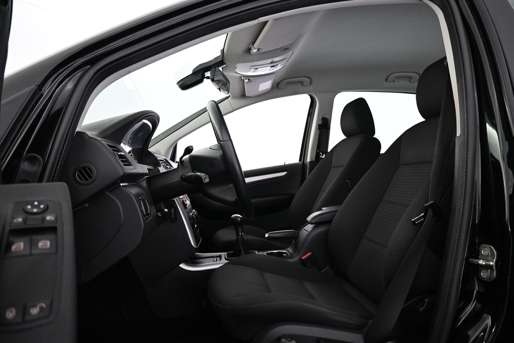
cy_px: 172
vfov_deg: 53.1
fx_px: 343
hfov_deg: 73.7
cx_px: 257
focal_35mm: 24
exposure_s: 1/25
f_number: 3.5
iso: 1000
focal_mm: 16
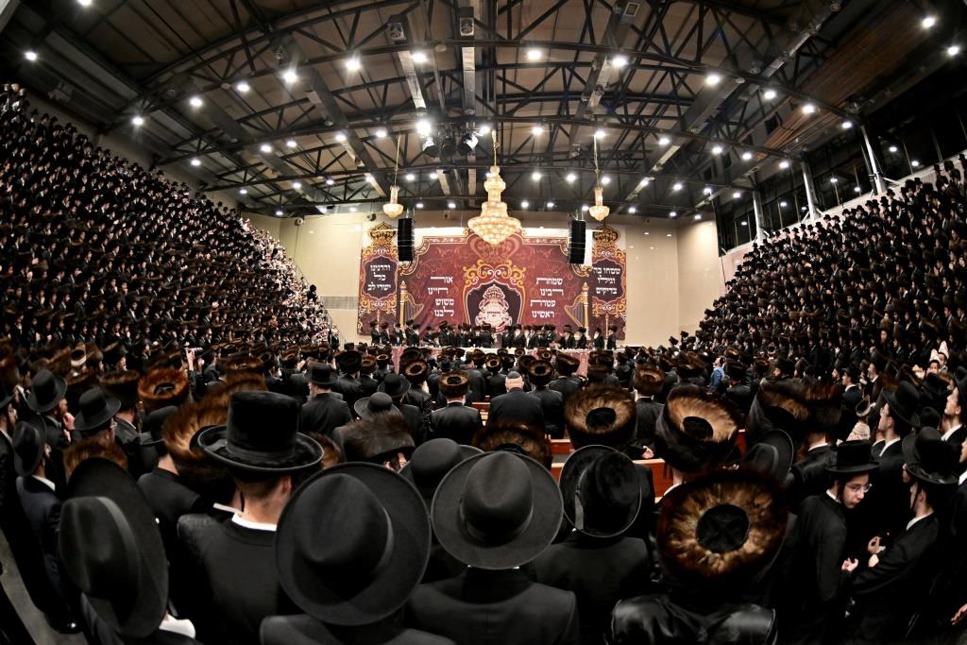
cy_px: 322
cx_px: 484
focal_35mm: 15
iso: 320
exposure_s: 1/250
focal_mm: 10.5
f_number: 2.8
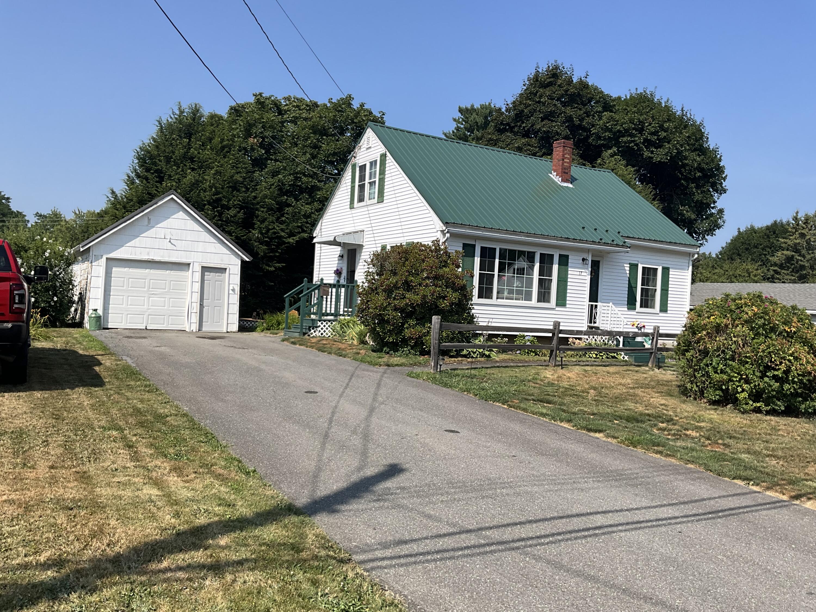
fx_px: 684
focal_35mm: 29
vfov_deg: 48.2
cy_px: 306
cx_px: 408
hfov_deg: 61.7
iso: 25
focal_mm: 3
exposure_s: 1/1912
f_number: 1.8
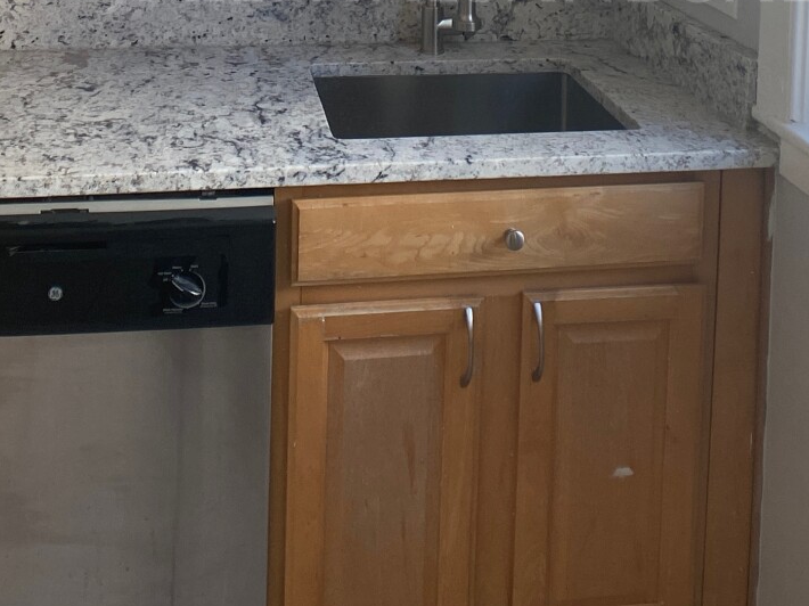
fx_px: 1752
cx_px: 344
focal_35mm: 75
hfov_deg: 26.0
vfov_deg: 18.3
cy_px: -180
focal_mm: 4.25
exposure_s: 1/120
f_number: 1.8
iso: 64
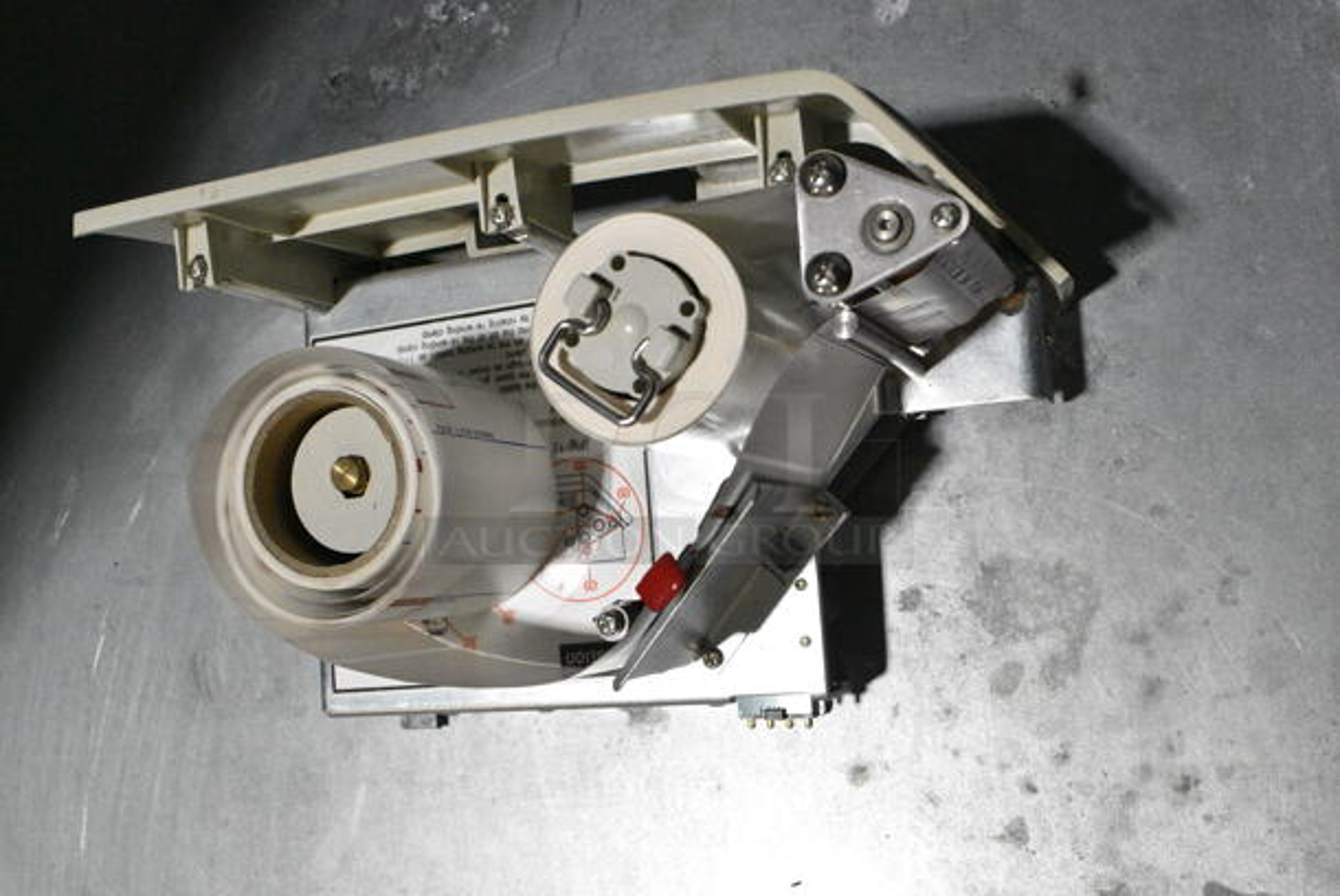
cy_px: 448
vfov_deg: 35.6
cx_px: 670
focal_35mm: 38
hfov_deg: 51.2
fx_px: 1397
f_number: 11
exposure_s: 1/800
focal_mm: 25
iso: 6400
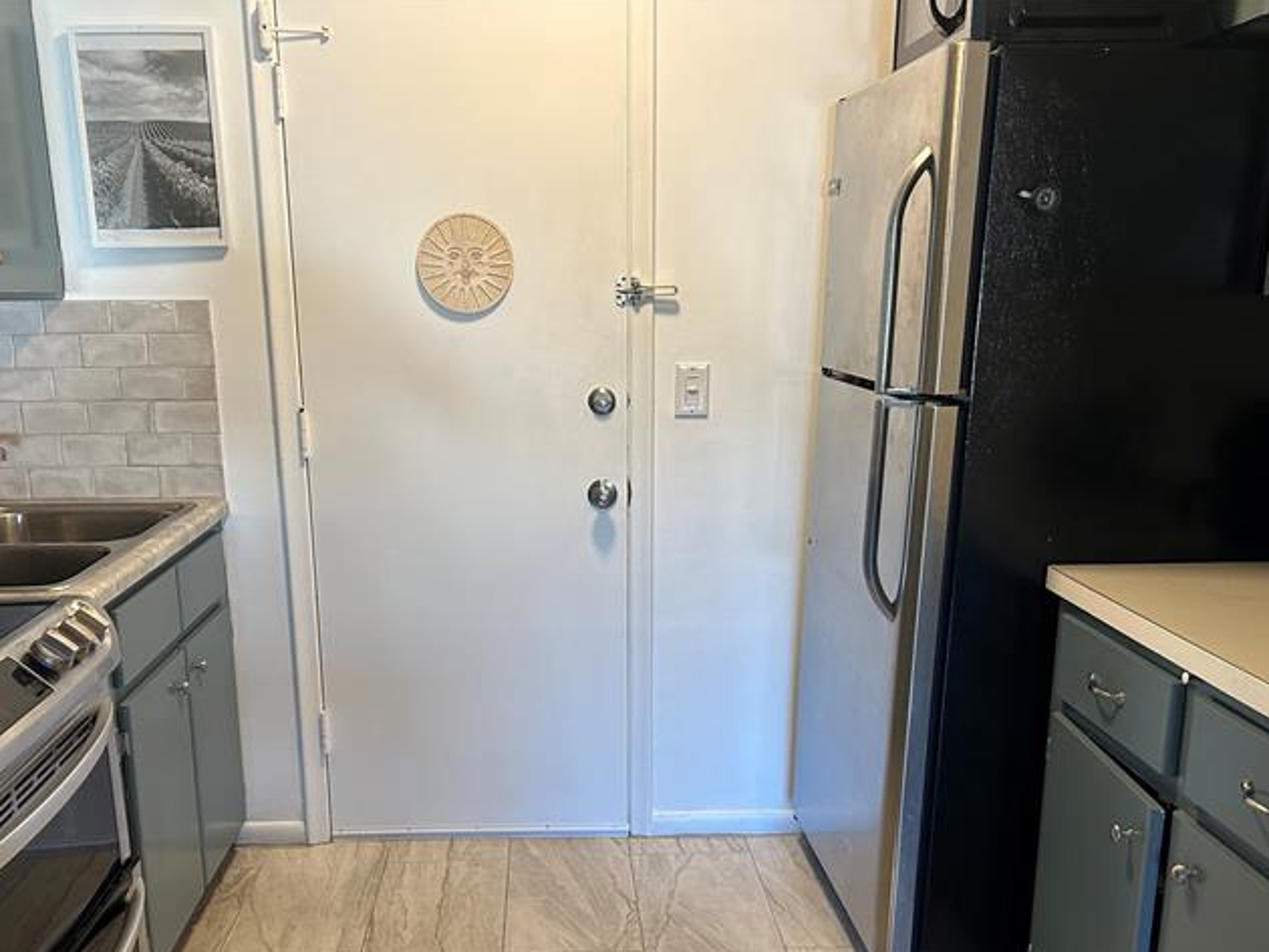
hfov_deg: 55.3
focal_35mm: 33
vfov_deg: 42.6
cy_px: 598
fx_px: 1210
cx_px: 578
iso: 200
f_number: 1.5
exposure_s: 1/60
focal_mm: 5.7
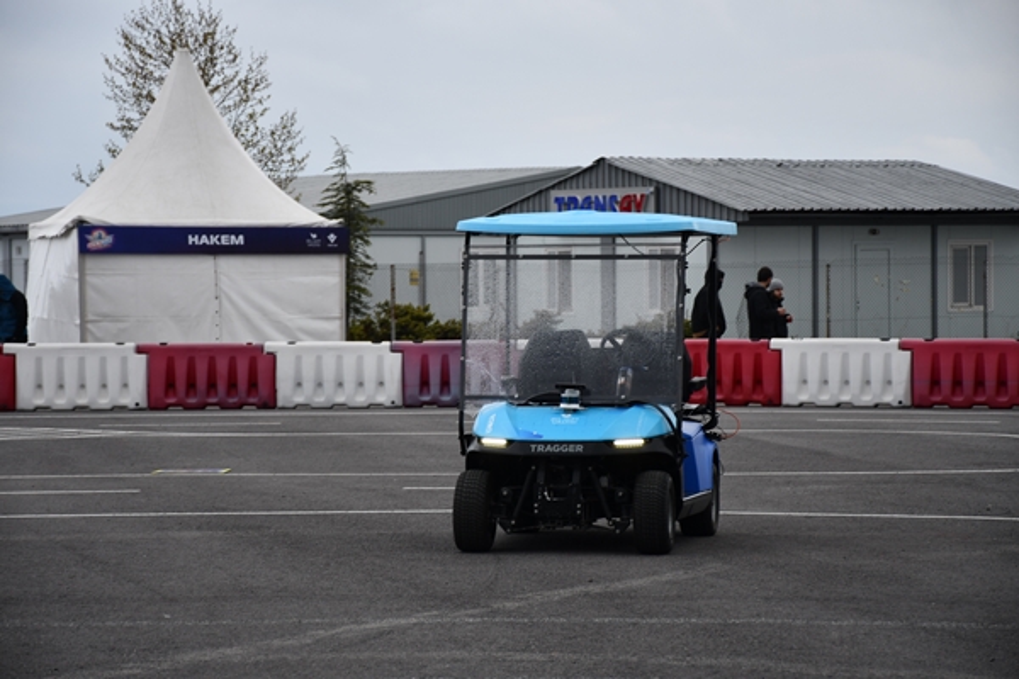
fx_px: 3821
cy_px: 340
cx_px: 510
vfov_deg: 10.2
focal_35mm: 135
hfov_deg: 15.2
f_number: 5.6
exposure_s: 1/250
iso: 250
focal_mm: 90
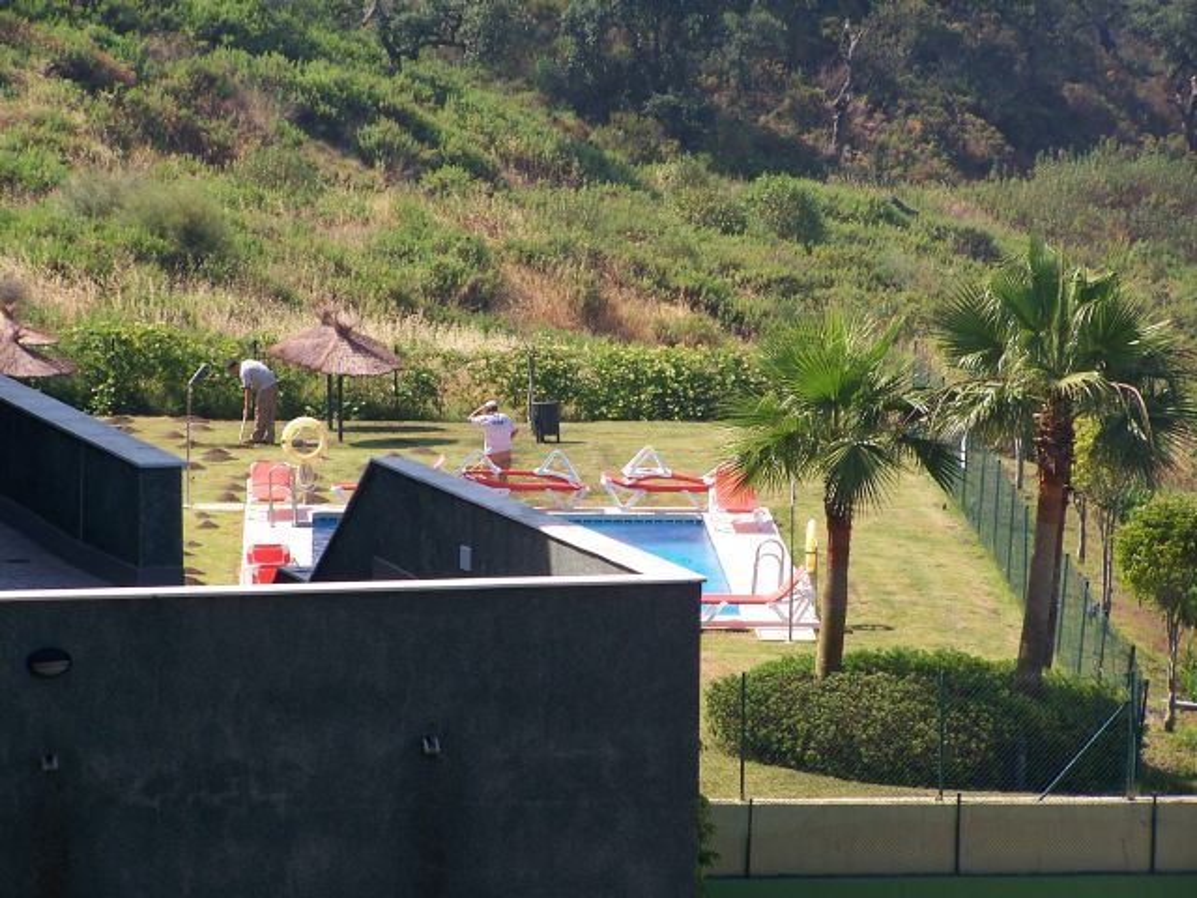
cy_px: 449
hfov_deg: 8.3
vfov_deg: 6.2
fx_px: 8230
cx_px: 598
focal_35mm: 238
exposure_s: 1/350
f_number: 4.5
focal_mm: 39.5
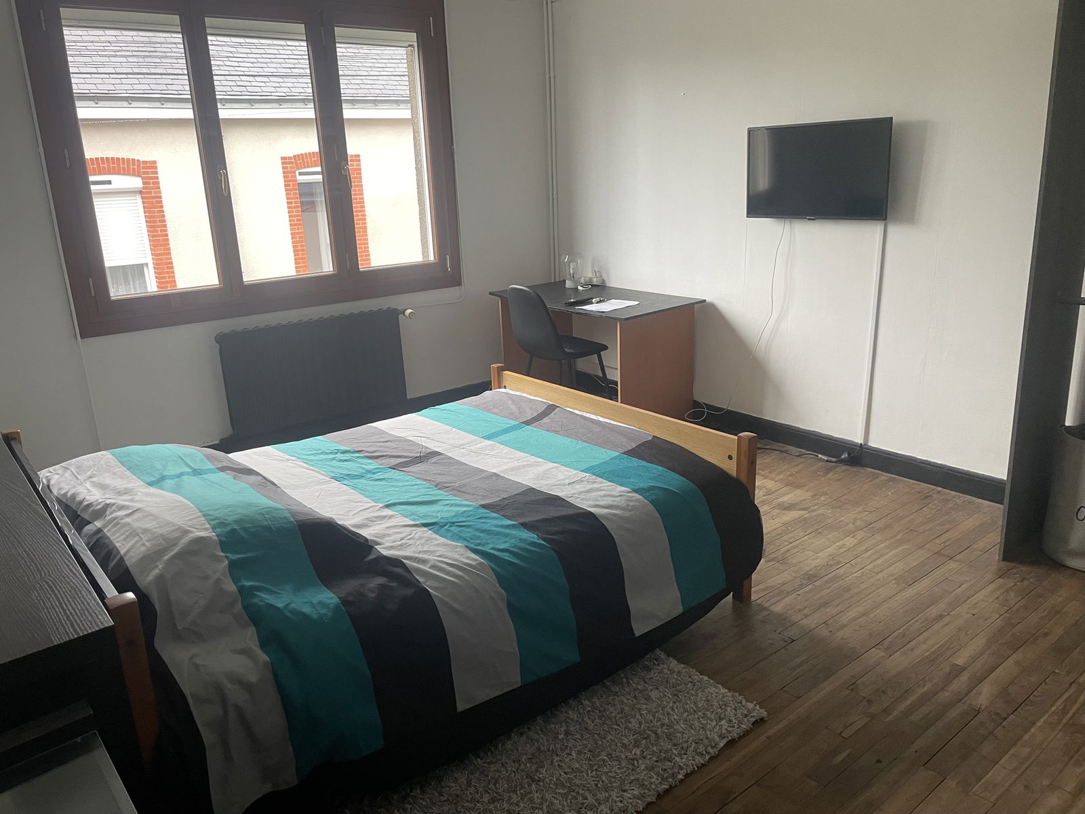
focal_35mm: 26
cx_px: 542
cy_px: 407
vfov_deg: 53.1
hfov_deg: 67.3
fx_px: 815
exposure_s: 1/79
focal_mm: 4.2
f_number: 1.6
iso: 125
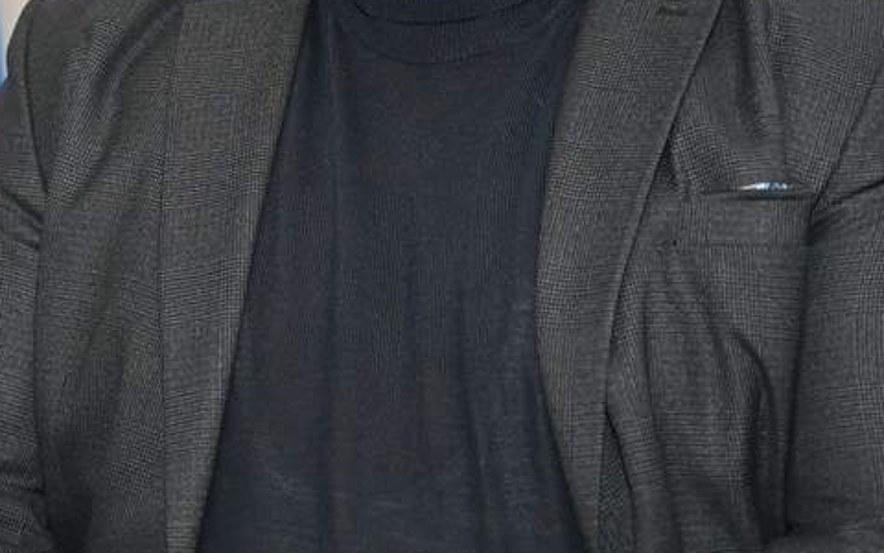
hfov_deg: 17.2
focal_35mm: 121
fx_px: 2915
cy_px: -38
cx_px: 309
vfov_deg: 10.7
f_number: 4
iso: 320
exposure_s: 1/160
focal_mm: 55
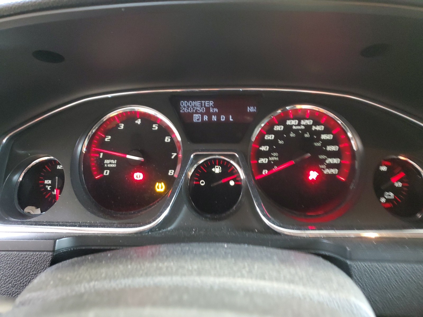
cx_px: 212
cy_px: 158
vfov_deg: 53.1
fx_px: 318
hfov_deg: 67.3
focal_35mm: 26
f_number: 1.5
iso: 330
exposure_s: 1/15
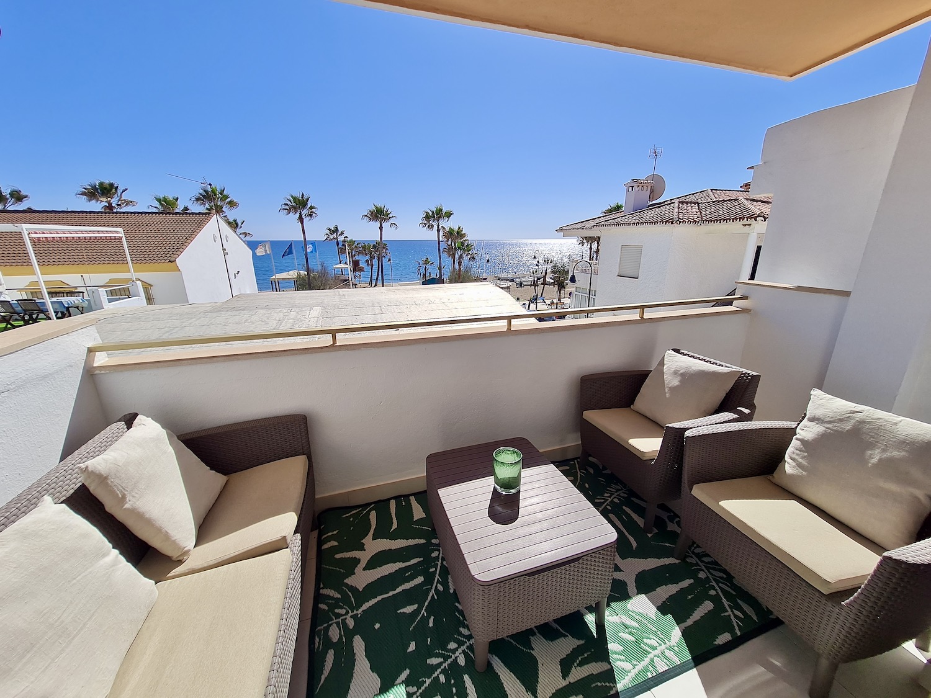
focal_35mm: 13
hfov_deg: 106.2
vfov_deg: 89.9
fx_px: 350
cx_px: 466
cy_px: 349
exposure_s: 1/1952
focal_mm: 1.74
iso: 50
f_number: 2.2
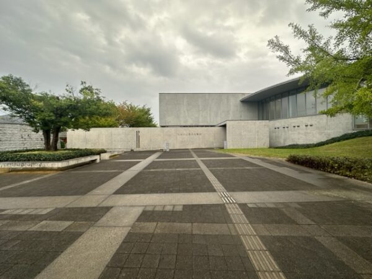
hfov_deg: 102.1
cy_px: 140
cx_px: 186
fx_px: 150
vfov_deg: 85.7
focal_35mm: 14
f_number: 2.2
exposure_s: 1/99
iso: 40
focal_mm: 2.22
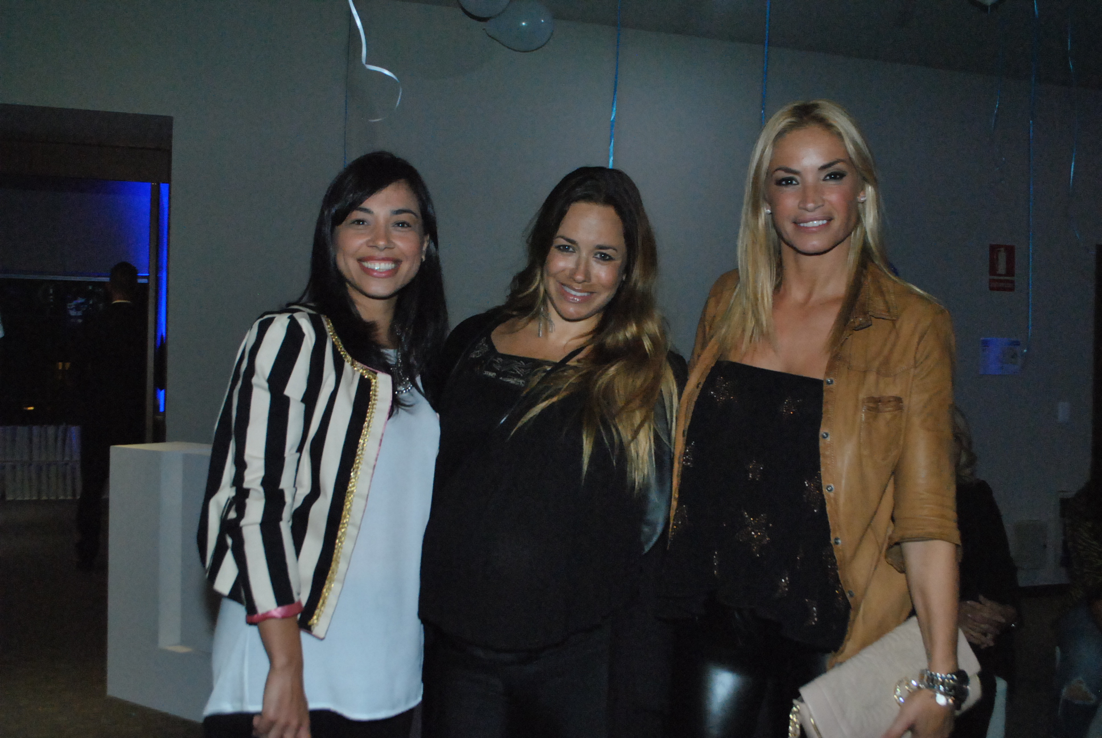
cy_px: 369
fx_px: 1195
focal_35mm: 39
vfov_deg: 34.3
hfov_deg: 49.5
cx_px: 551
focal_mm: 26
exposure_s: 1/80
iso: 1600
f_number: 5.6
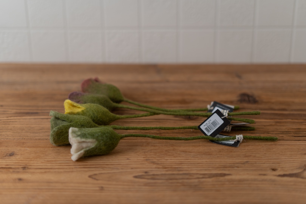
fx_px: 425
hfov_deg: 39.6
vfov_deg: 27.0
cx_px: 153
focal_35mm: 50
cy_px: 102
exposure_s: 1/320
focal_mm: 50
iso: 200
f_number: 2
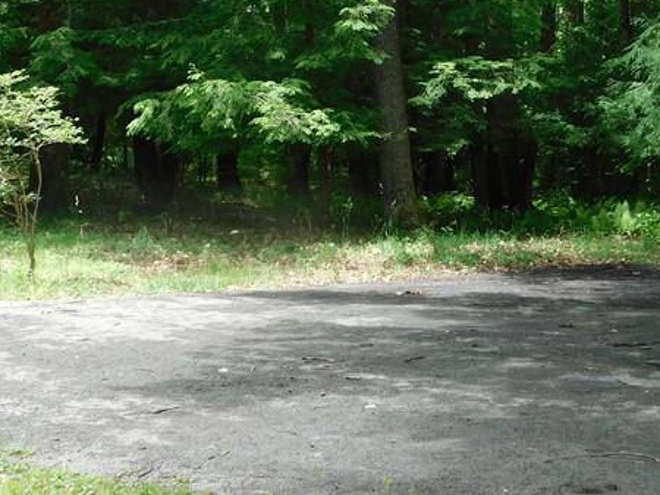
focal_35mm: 82
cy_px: 109
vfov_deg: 17.8
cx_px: 431
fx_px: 1563
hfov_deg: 23.8
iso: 125
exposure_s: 1/200
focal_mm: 6.3
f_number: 3.5
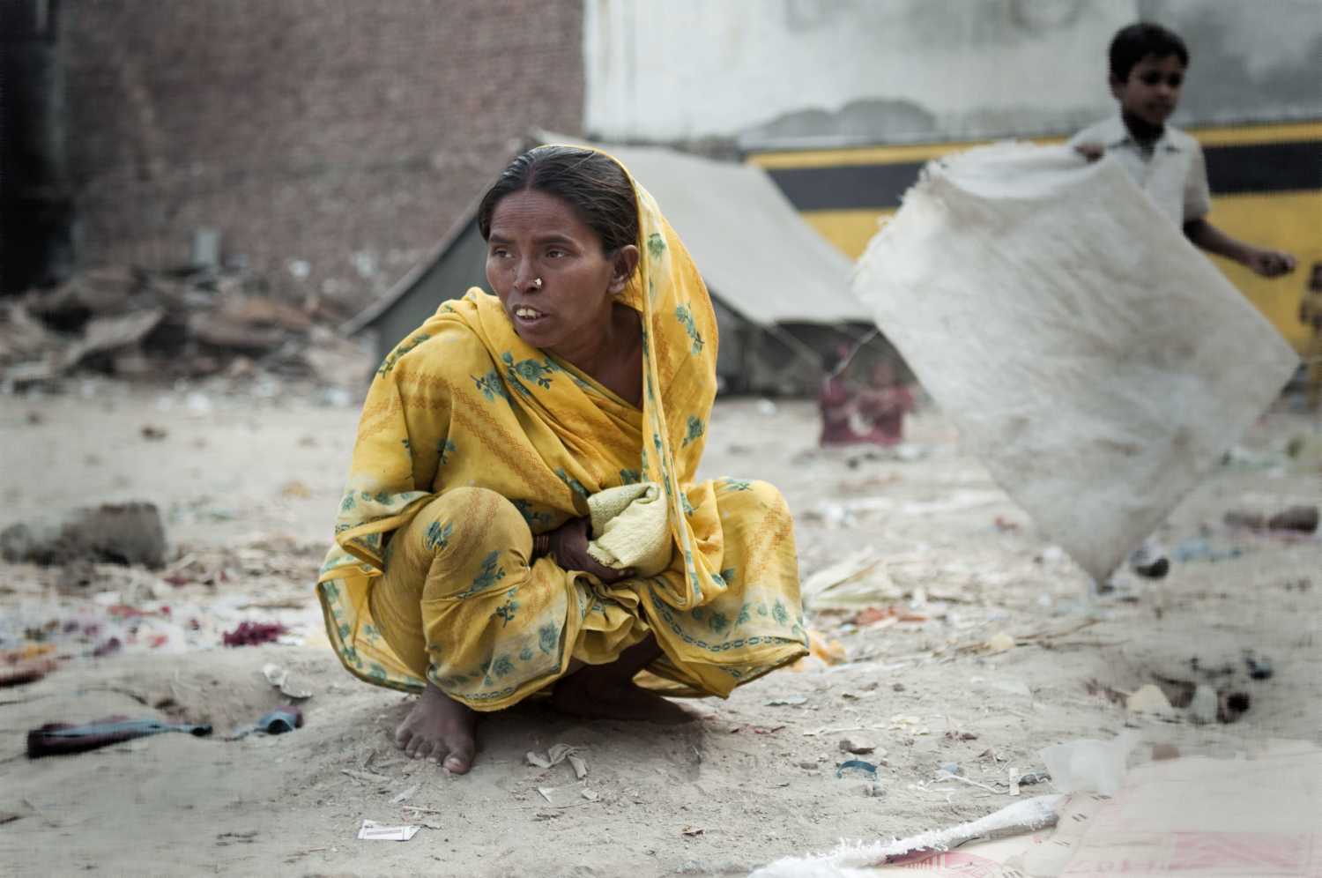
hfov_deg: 37.9
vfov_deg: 25.7
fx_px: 1925
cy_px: 439
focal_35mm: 52
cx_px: 661
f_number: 2.5
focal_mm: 35
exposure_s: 1/800
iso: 200
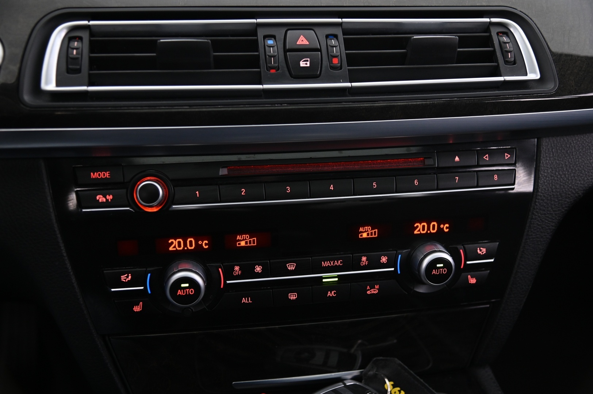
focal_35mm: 38
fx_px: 625
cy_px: 197
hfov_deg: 50.7
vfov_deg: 35.0
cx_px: 296
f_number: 4
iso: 2000
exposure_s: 1/13
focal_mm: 38
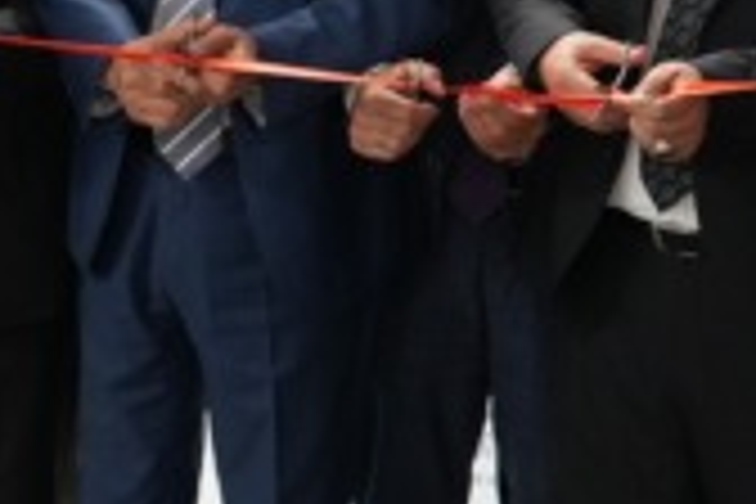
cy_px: 45
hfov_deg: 12.4
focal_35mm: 165
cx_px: 140
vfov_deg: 8.3
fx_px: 3465
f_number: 4
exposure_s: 1/80
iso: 2000
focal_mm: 44
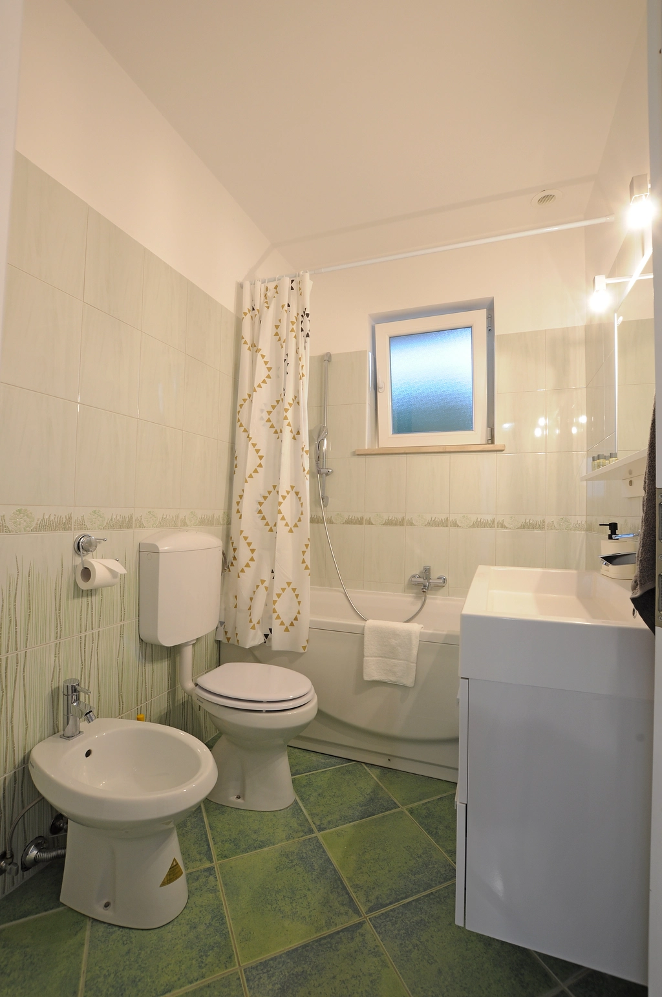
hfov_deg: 77.2
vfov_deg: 100.5
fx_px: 415
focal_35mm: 15
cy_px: 498
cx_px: 331
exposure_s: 1
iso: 200
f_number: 10
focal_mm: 10
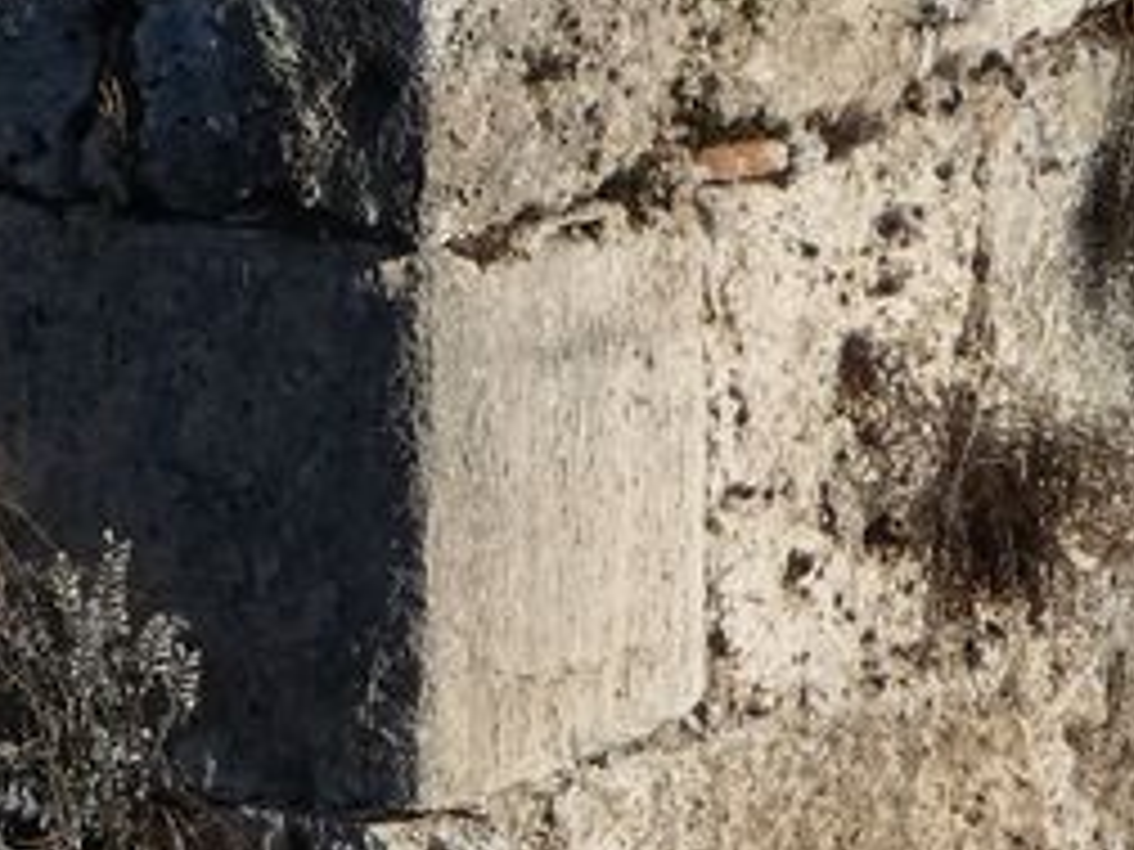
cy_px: -980
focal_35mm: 982
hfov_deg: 2.0
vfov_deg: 1.5
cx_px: -567
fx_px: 32170
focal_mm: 31.7
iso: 80
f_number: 5.5
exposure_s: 1/640
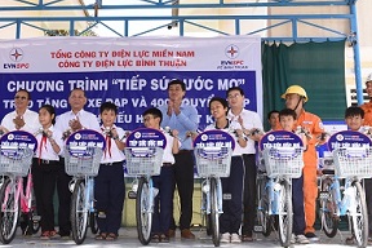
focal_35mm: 59
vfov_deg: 22.9
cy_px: 88
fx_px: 610
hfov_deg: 33.5
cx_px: 111
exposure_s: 1/80
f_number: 9
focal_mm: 34
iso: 250
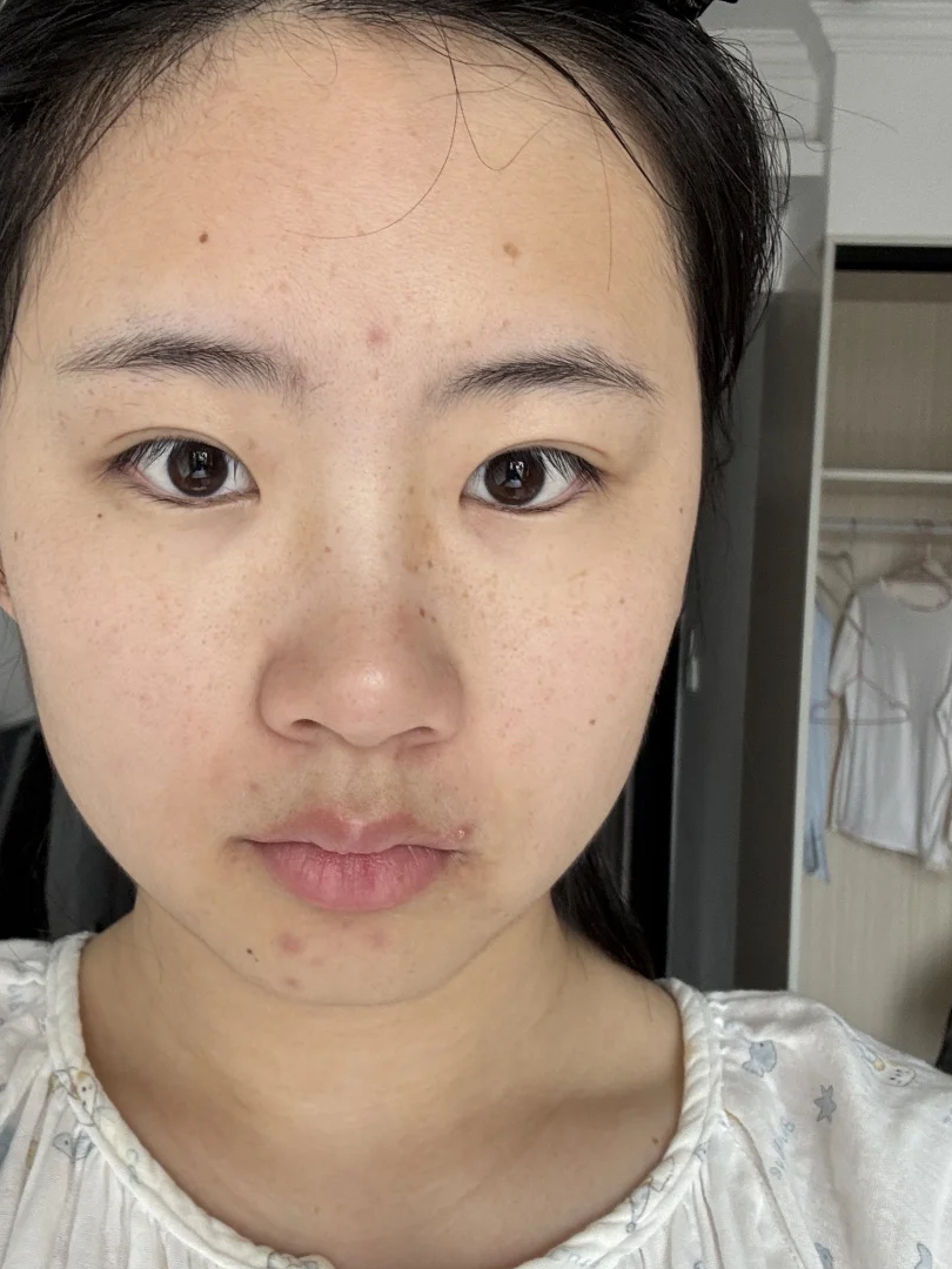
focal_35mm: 40
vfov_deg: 46.8
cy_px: 631
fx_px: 1467
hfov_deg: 35.7
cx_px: 349
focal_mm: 2.69
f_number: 1.9
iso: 80
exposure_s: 1/60
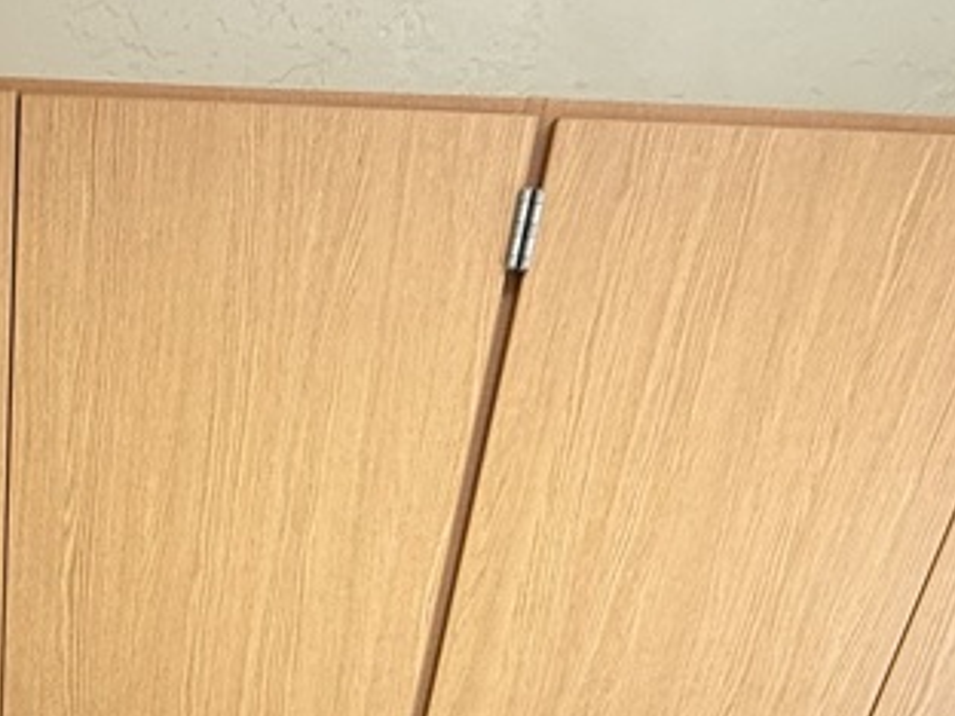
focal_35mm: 46
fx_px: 1269
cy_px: 1074
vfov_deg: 24.5
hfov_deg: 37.7
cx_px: 46
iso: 200
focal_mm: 2.22
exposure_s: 1/120
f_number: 2.2
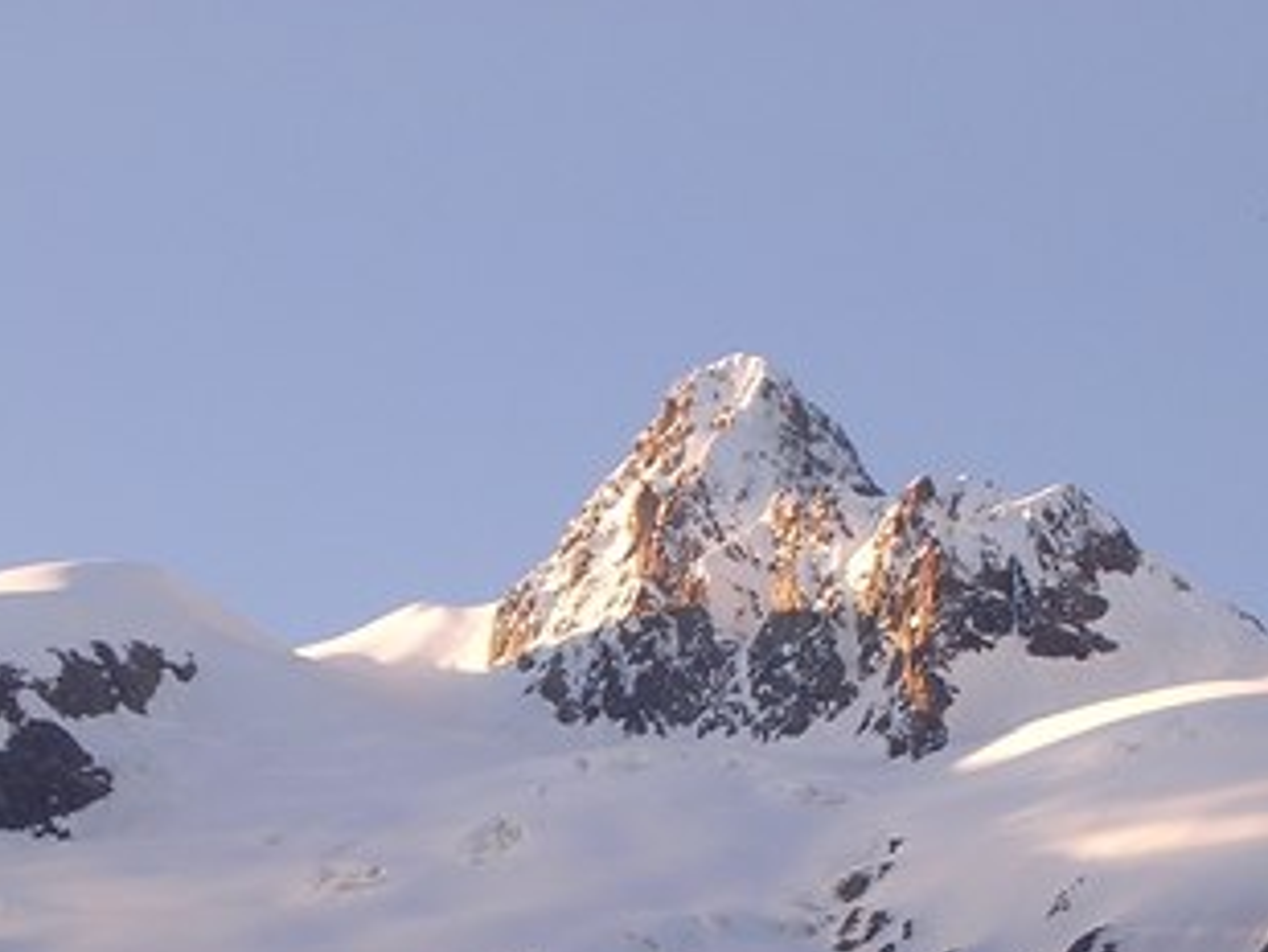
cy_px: 878
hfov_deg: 8.7
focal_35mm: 228
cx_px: 550
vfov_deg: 6.5
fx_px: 8355
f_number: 4.8
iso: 100
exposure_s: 1/120
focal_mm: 16.7
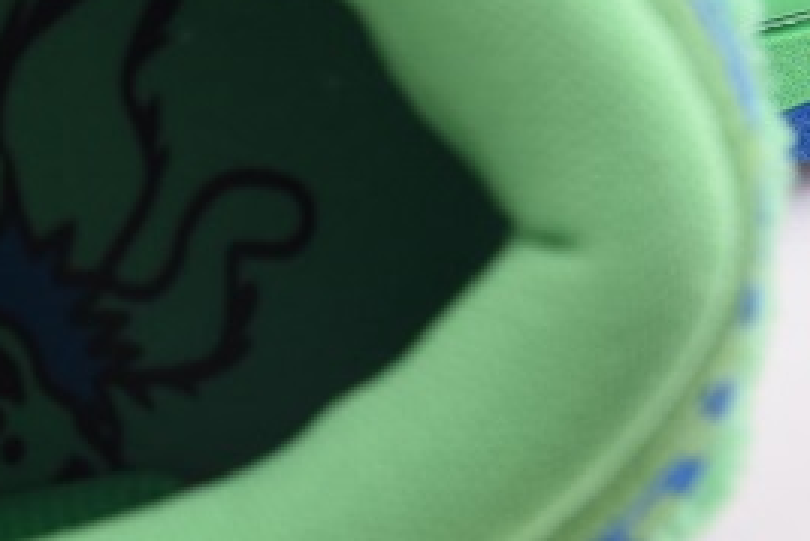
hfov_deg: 8.2
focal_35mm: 246
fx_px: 5538
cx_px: -420
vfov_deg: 5.6
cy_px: -134
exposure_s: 1/125
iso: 100
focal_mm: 55
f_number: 11
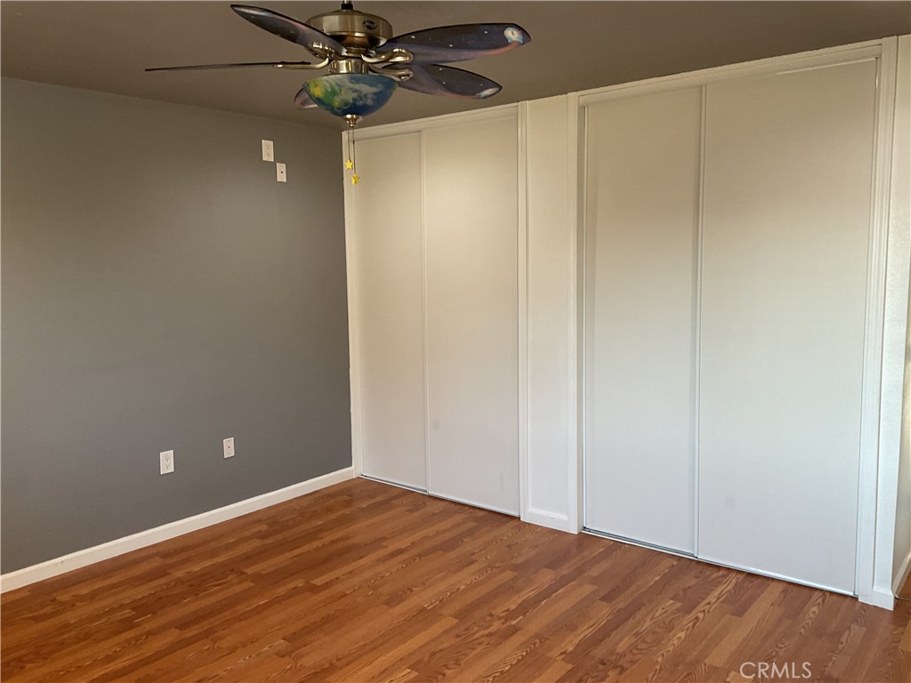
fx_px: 763
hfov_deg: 61.7
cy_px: 342
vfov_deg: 48.2
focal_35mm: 29
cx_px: 456
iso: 64
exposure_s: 1/50
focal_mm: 3
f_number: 1.8
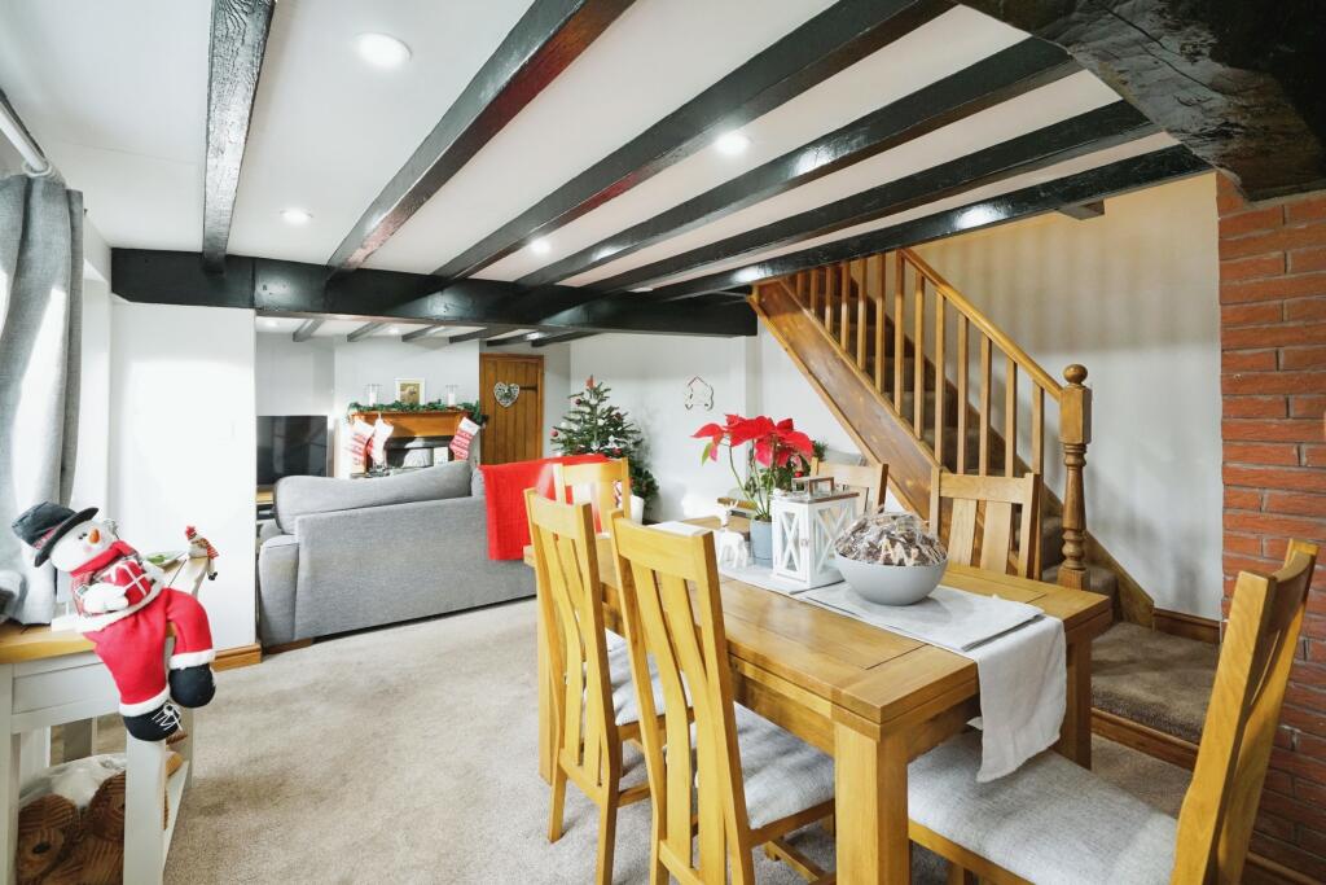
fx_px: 589
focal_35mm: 16
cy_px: 442
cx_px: 663
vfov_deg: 73.8
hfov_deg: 96.7
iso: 2000
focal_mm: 16
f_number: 7.1
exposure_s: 1/50
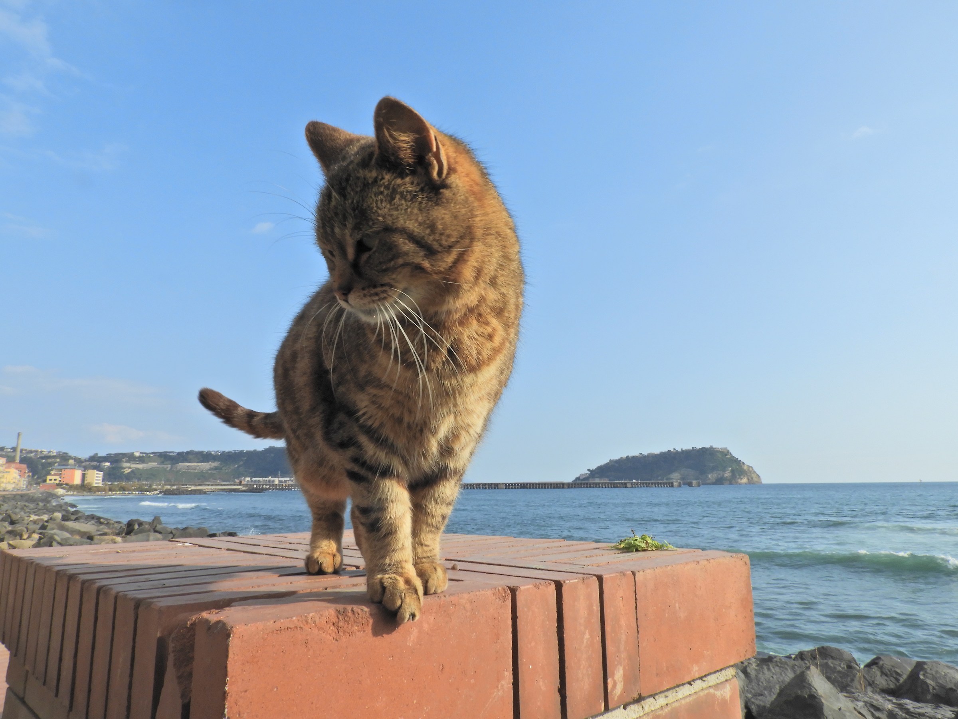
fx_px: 664
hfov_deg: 71.6
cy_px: 360
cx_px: 479
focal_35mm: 24
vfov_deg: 56.8
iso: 100
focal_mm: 4.3
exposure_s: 1/320
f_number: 7.6
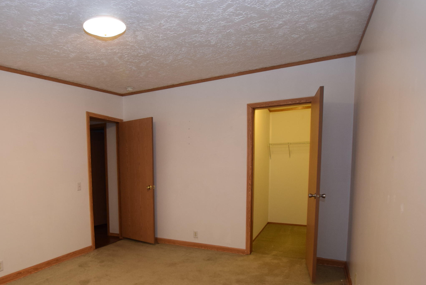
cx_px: 155
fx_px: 261
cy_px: 193
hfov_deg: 76.9
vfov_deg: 55.9
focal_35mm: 22
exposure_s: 1/60
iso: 800
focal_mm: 10
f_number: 4
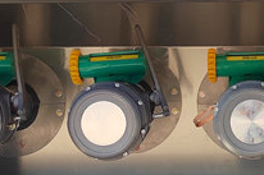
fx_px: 740
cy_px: 69
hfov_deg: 19.7
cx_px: 252
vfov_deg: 13.5
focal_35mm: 101
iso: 213
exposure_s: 1/850
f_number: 1.9
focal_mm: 5.52
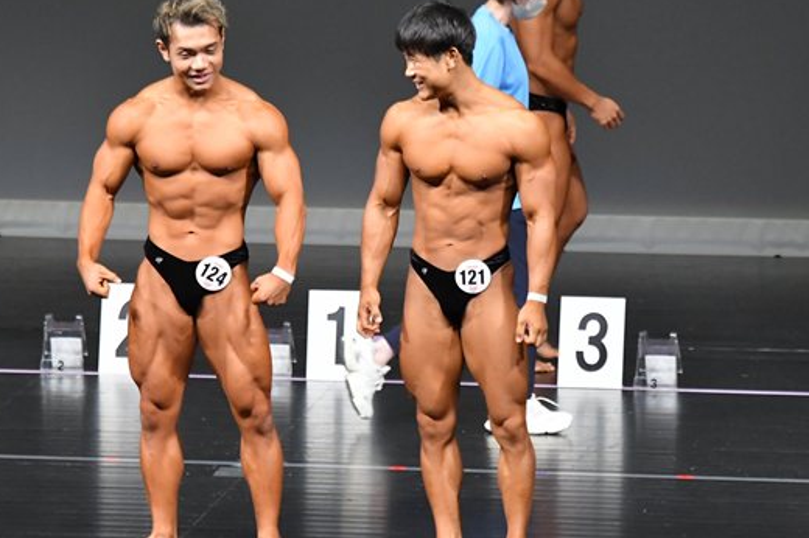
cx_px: 368
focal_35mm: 425
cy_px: 319
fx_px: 9544
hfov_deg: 4.9
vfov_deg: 3.2
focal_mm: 190
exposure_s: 1/400
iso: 5000
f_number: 5.6
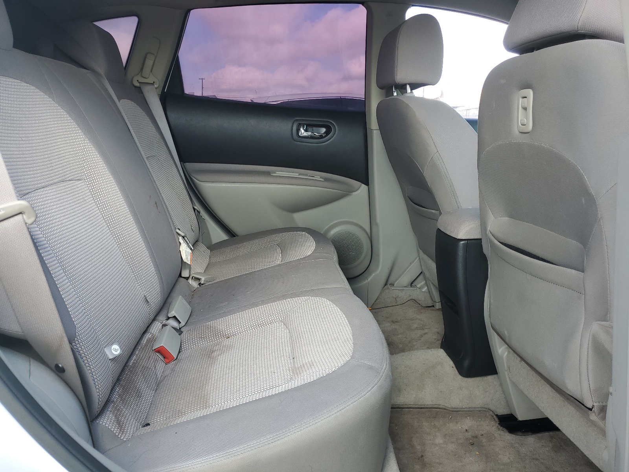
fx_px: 472
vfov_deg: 53.1
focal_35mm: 26
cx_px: 314
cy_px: 236
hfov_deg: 67.3
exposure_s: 1/169
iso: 50
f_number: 1.5
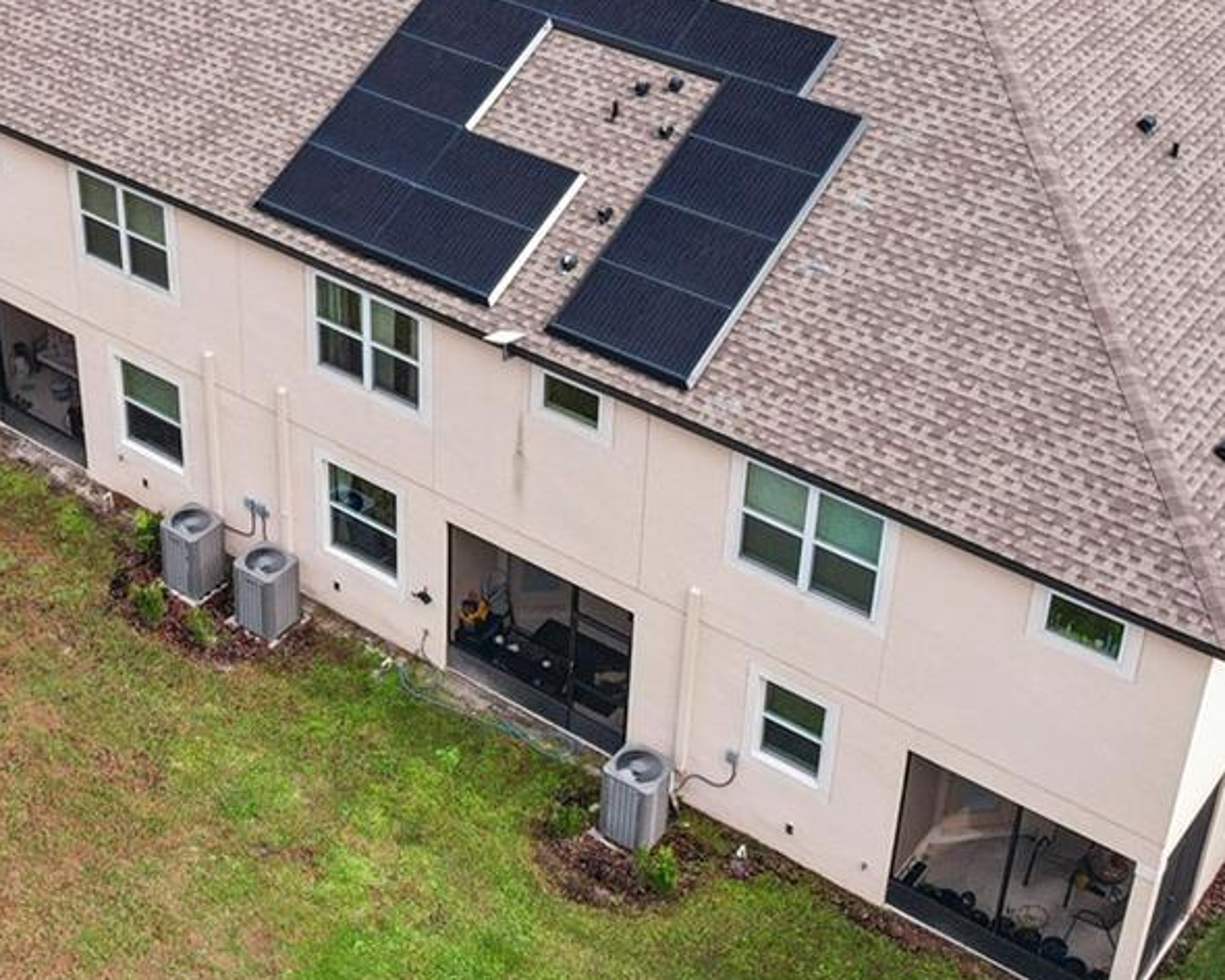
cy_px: 218
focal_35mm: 56
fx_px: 2030
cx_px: 380
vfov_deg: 26.7
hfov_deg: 33.2
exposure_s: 1/500
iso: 110
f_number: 2.8
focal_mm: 8.4
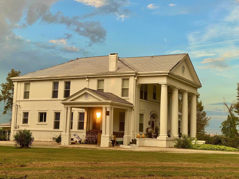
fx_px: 387
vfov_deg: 26.1
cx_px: 112
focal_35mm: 56
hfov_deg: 34.3
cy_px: 92
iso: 20
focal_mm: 6
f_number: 2
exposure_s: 1/226
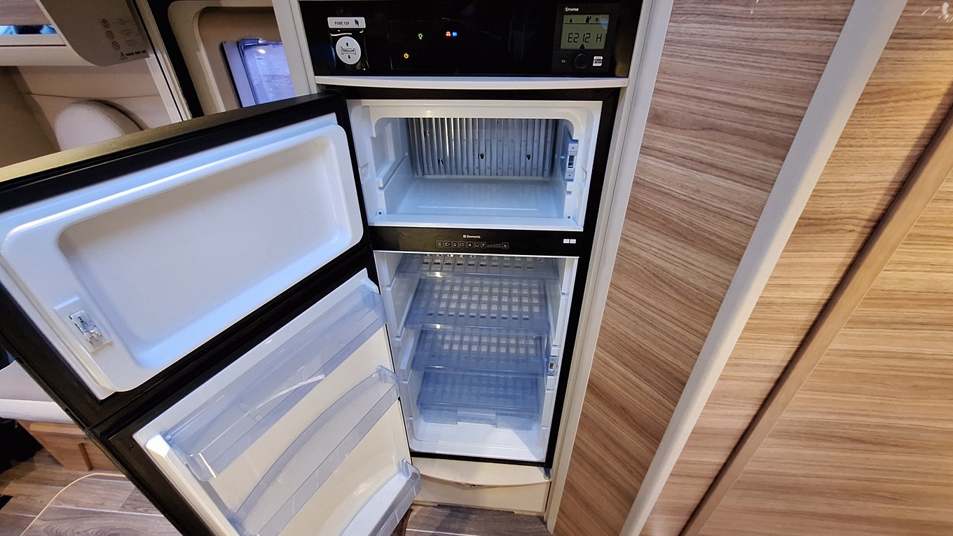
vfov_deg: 70.5
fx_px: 379
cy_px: 251
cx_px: 473
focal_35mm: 15
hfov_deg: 103.0
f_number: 2.2
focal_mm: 1.74
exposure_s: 1/20
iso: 500
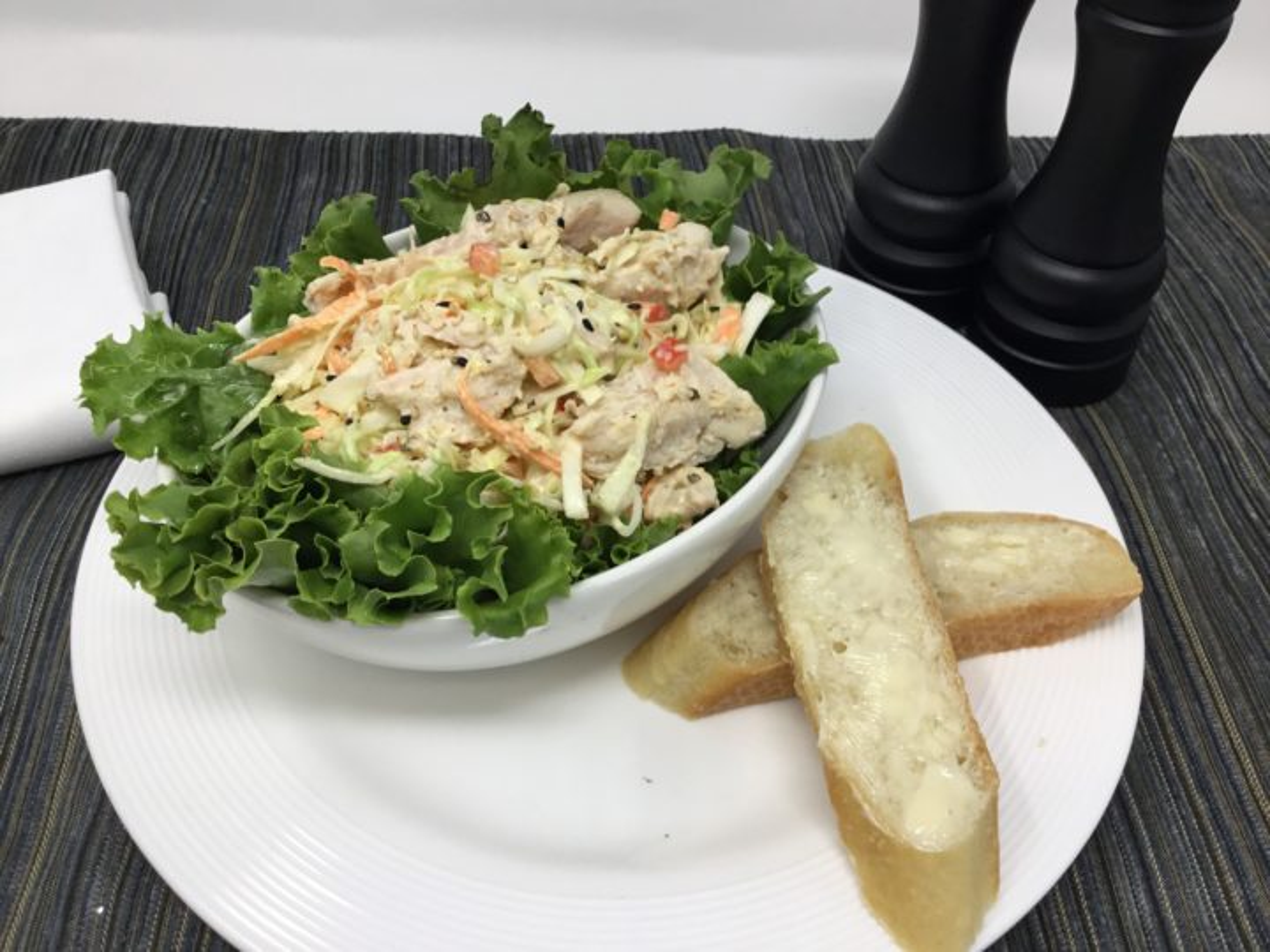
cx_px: 635
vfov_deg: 45.4
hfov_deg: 58.4
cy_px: 476
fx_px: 1137
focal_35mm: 31
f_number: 2.4
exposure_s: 1/120
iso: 40
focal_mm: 3.3
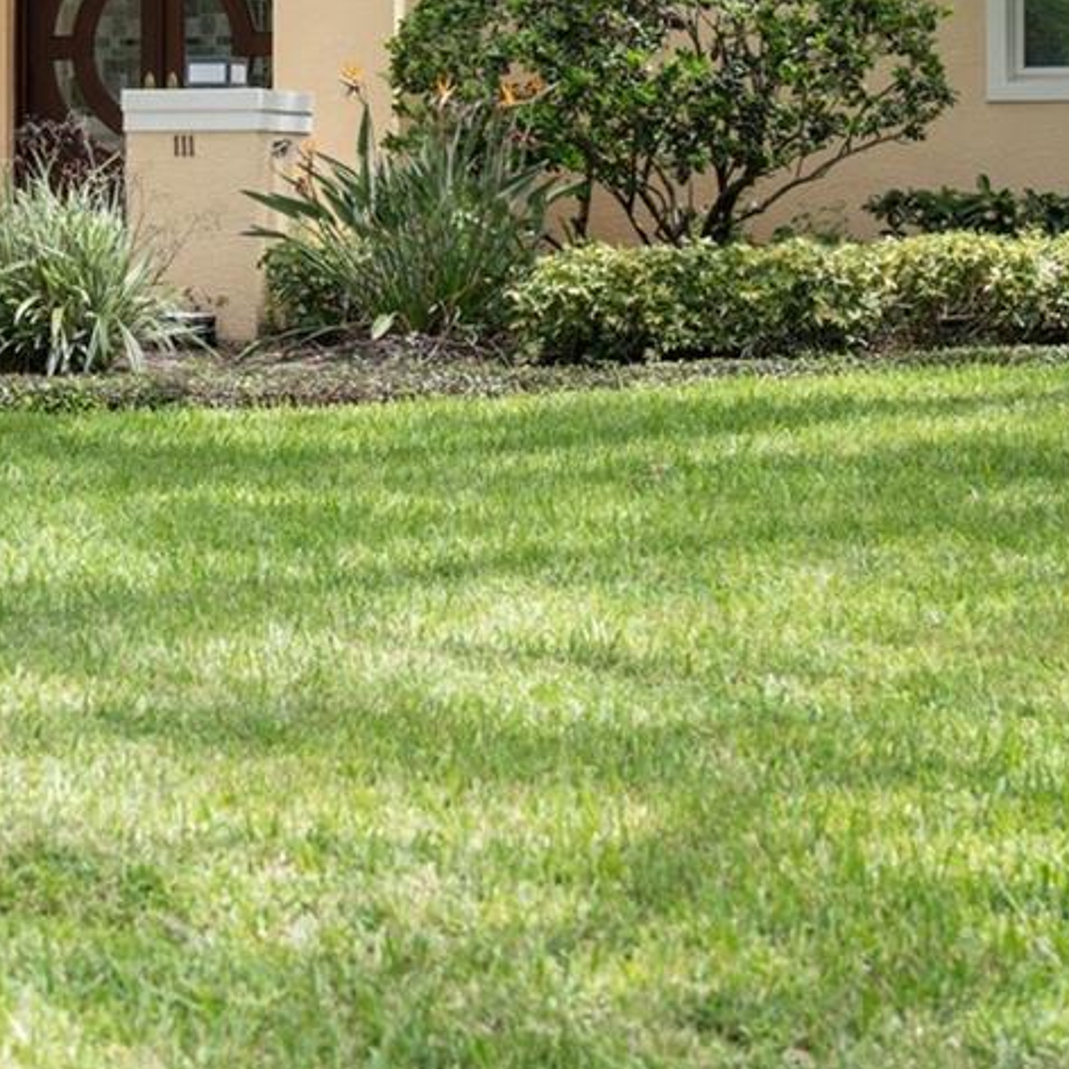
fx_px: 3319
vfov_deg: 18.0
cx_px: 193
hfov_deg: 18.1
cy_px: 79
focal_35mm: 95
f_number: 2.8
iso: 100
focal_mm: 33
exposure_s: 1/500
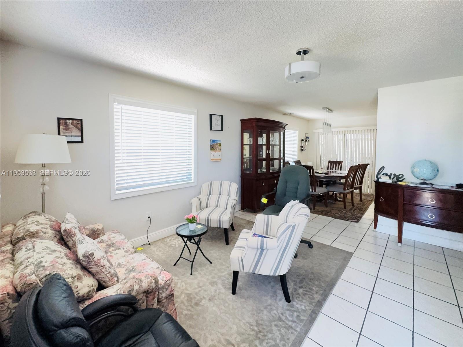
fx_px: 187
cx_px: 232
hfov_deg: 102.1
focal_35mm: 14
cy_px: 174
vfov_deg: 85.6
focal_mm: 2.22
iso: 500
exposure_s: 1/60
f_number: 2.2
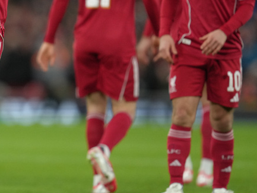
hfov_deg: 2.2
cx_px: -5
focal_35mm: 910
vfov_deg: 1.6
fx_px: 6758
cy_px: 26
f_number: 2.8
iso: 2500
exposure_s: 1/2000
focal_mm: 400
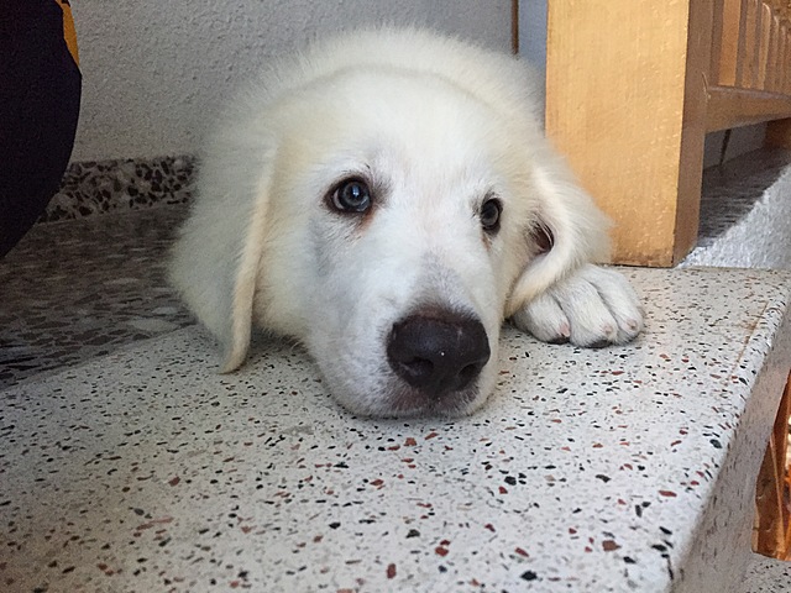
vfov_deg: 48.2
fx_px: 663
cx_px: 396
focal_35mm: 29
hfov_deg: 61.7
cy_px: 296
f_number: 2.2
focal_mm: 4.15
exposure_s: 1/25
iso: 250
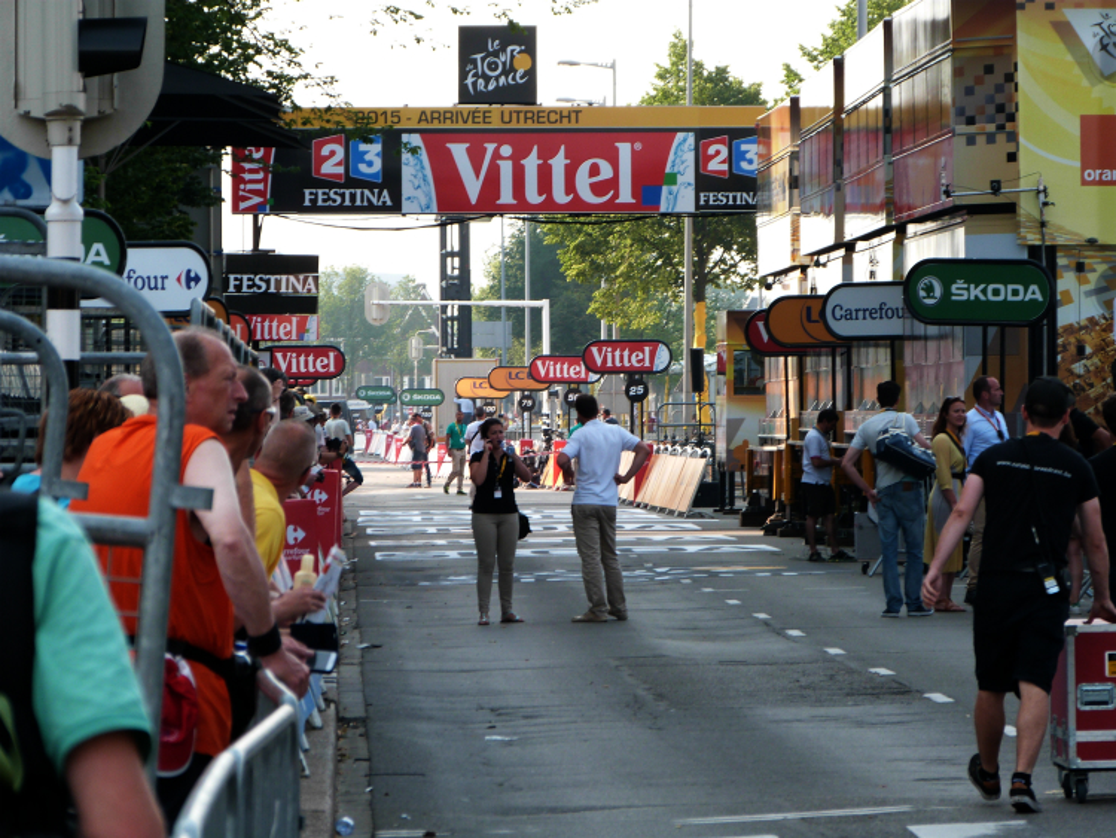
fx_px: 6901
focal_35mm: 214
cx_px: 558
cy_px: 419
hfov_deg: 9.2
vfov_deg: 6.9
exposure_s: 1/160
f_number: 4
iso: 100
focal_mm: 38.6
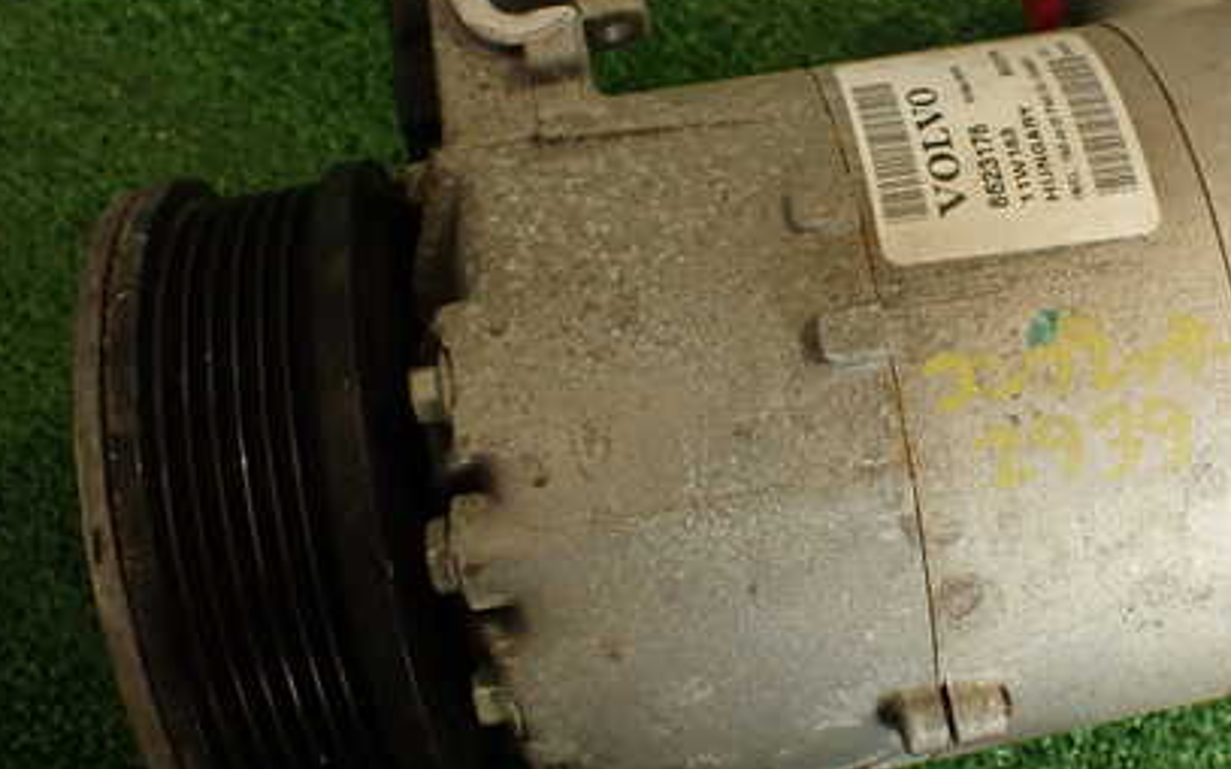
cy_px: 369
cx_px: 817
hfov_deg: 39.8
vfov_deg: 25.8
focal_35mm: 50
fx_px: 1677
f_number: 2.4
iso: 160
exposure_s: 1/60
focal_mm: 5.79
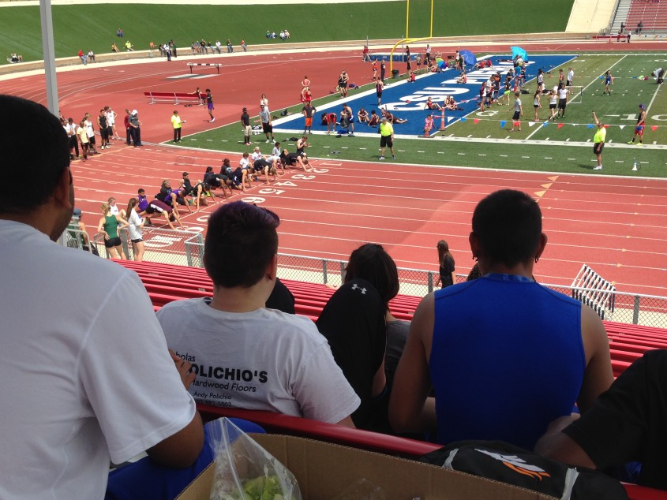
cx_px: 380
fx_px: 771
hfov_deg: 46.7
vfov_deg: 36.0
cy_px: 263
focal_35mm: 40
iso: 50
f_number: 2.4
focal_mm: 4.12
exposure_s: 1/1232
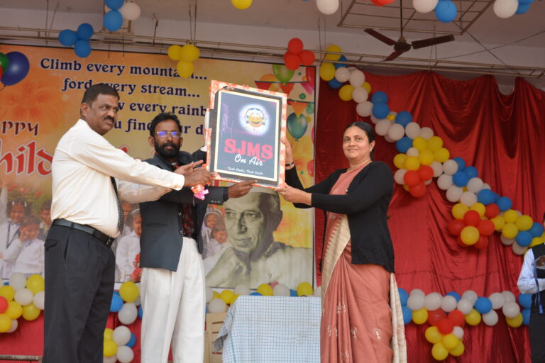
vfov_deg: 22.6
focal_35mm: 60
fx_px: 908
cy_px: 182
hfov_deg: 33.4
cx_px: 272
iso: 100
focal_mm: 40
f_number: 7.1
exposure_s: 1/30
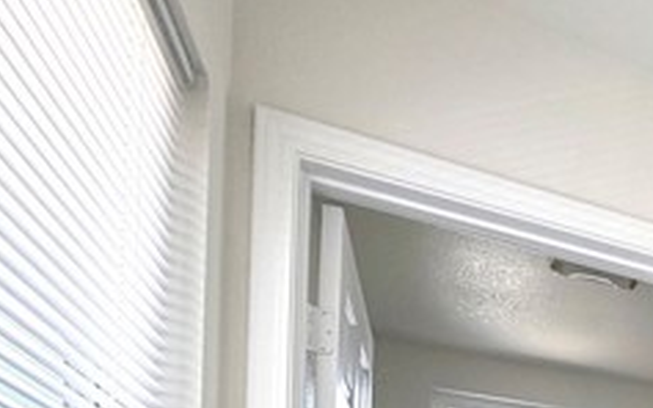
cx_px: 785
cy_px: 631
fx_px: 712
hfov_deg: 37.3
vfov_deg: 24.1
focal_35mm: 40
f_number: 2.2
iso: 125
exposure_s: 1/121
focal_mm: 2.22
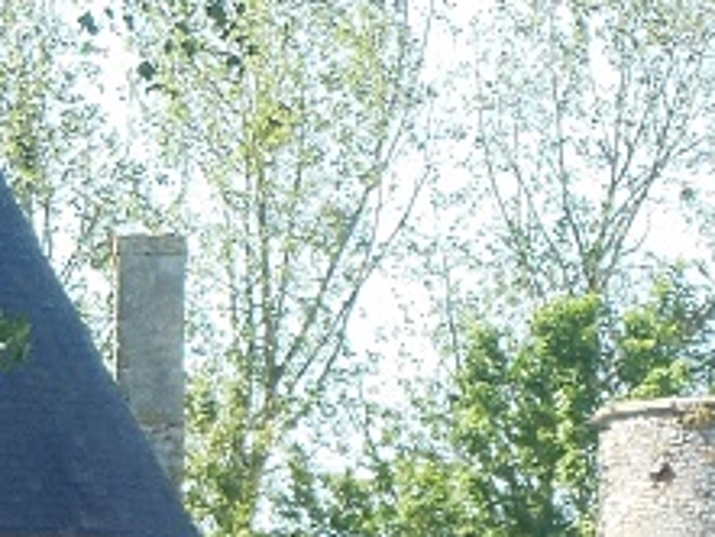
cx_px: 349
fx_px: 9755
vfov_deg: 3.1
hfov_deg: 4.2
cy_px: 1071
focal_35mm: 472
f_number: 4.6
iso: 125
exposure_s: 1/200
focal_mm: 15.5
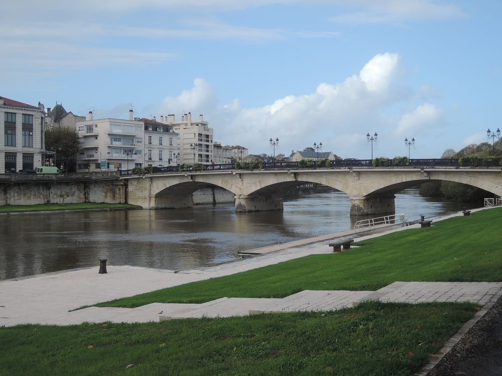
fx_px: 653
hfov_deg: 42.1
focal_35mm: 45
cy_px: 188
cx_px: 251
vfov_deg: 32.2
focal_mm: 9.6
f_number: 3.7
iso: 80
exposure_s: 1/500
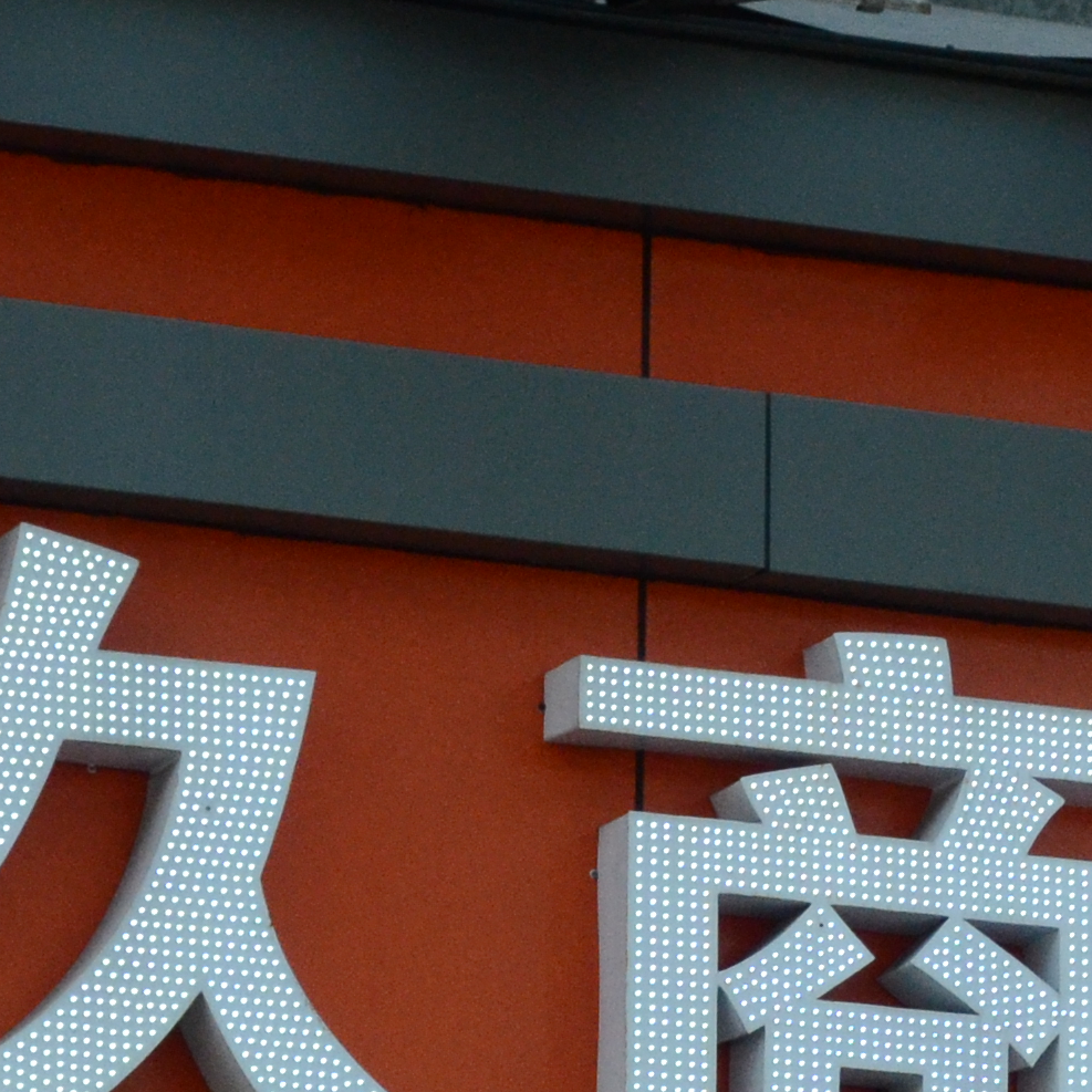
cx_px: 995
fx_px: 13598
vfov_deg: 4.6
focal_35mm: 381
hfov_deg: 4.6
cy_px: 1227
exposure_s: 1/1250
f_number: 9
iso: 1600
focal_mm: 60
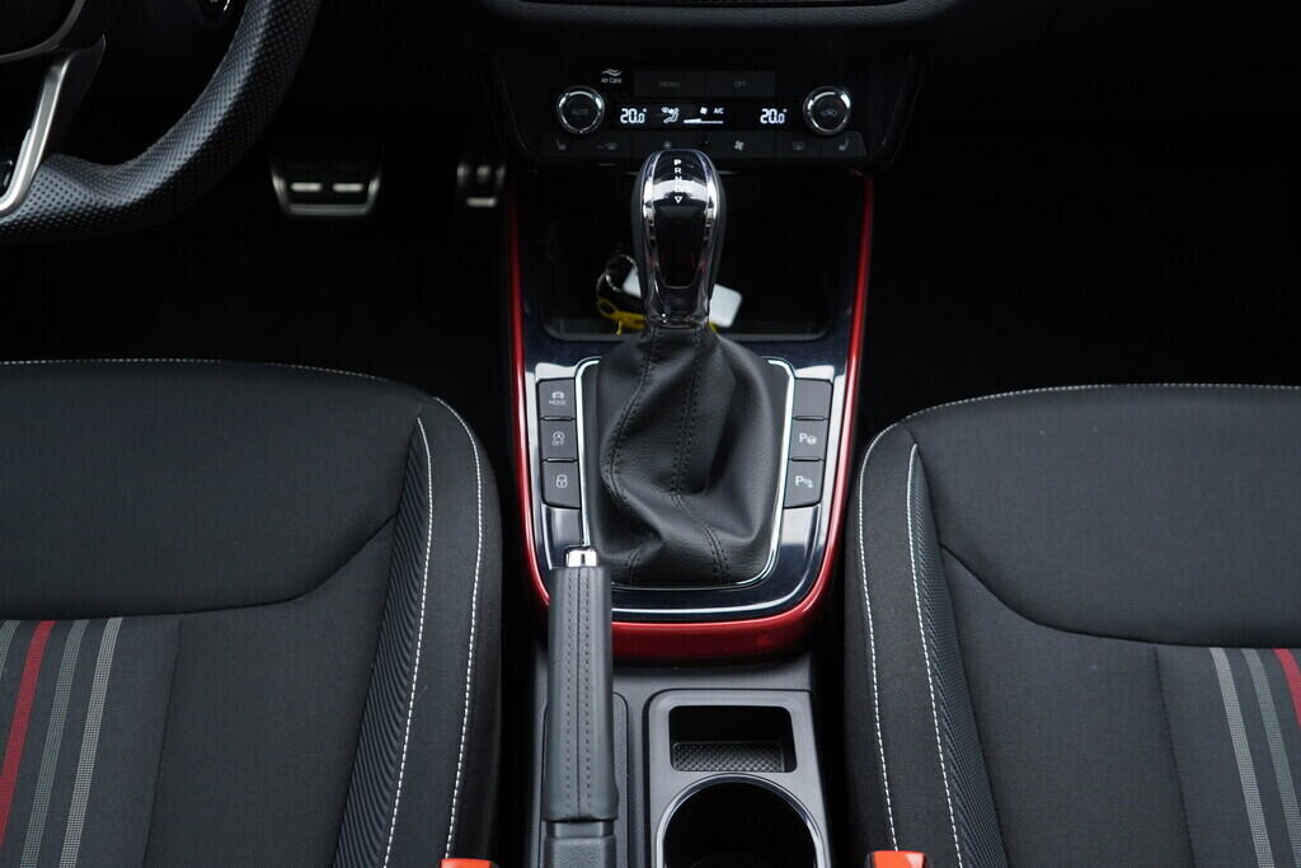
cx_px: 650
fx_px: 1301
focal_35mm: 36
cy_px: 434
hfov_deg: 53.1
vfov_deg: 36.9
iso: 320
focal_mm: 24
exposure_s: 1/40
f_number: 2.8
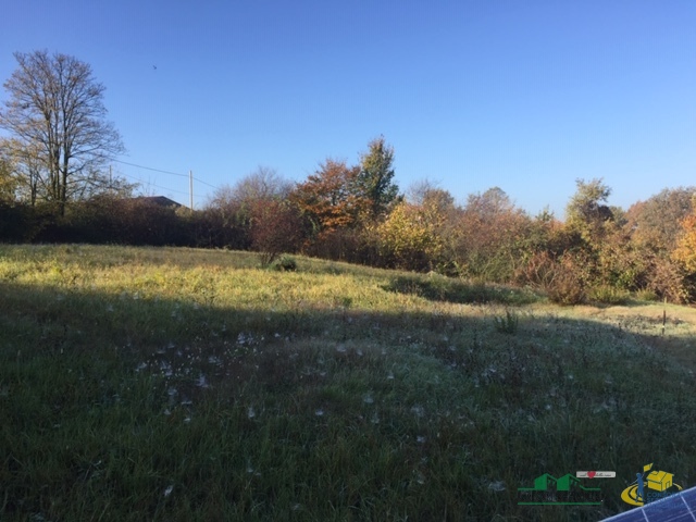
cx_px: 348
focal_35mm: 29
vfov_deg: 48.2
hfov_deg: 61.7
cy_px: 261
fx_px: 583
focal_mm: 4.15
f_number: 2.2
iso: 32
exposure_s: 1/746
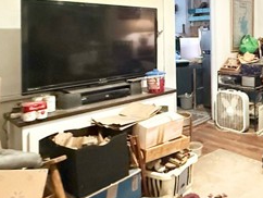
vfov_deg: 37.1
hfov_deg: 45.4
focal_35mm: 37
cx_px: 237
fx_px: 281
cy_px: 34
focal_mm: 2.22
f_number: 2.2
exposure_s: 1/60
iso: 1250
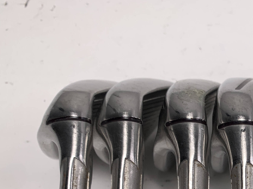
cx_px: 272
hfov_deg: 28.6
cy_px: 207
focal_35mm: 62
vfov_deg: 22.3
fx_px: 453
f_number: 1.8
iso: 25
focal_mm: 4.25
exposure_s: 1/362
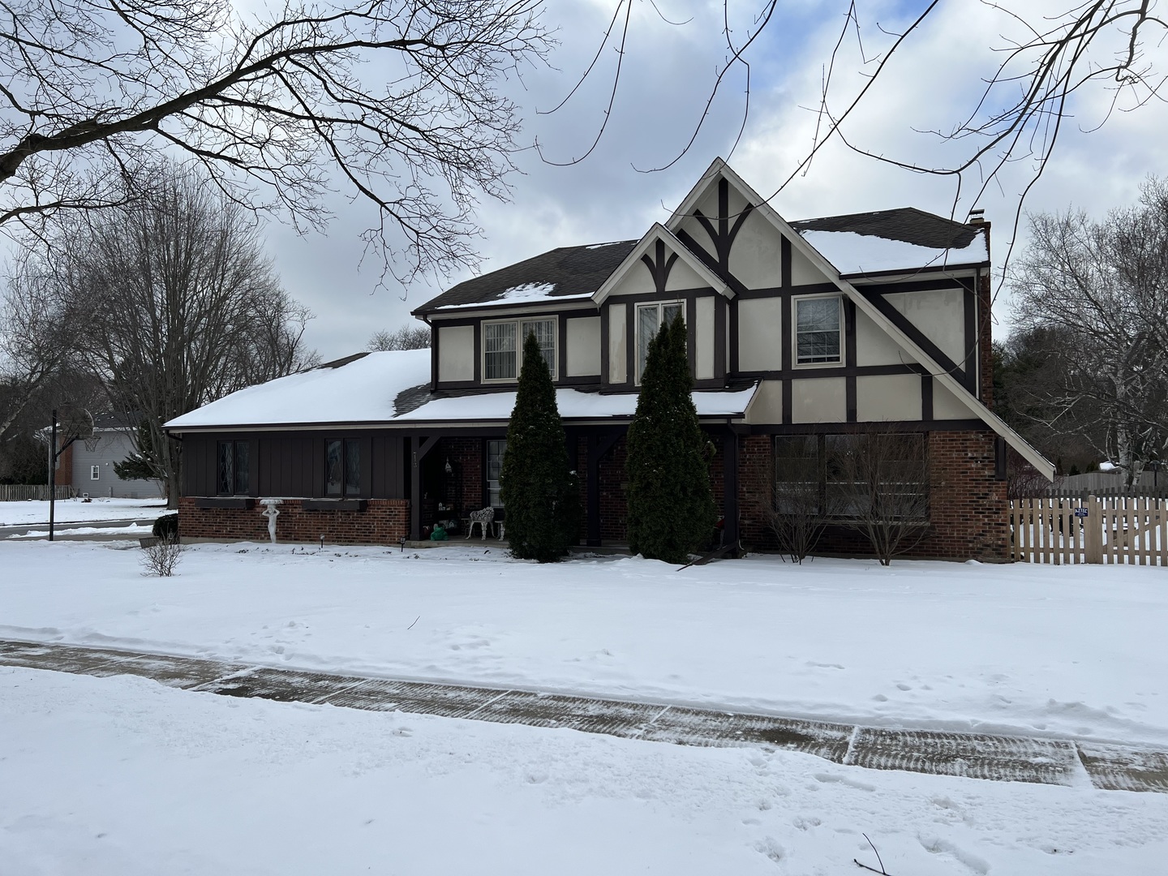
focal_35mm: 26
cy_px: 438
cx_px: 584
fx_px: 877
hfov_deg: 67.3
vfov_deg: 53.1
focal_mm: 5.7
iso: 50
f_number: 1.5
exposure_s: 1/3968
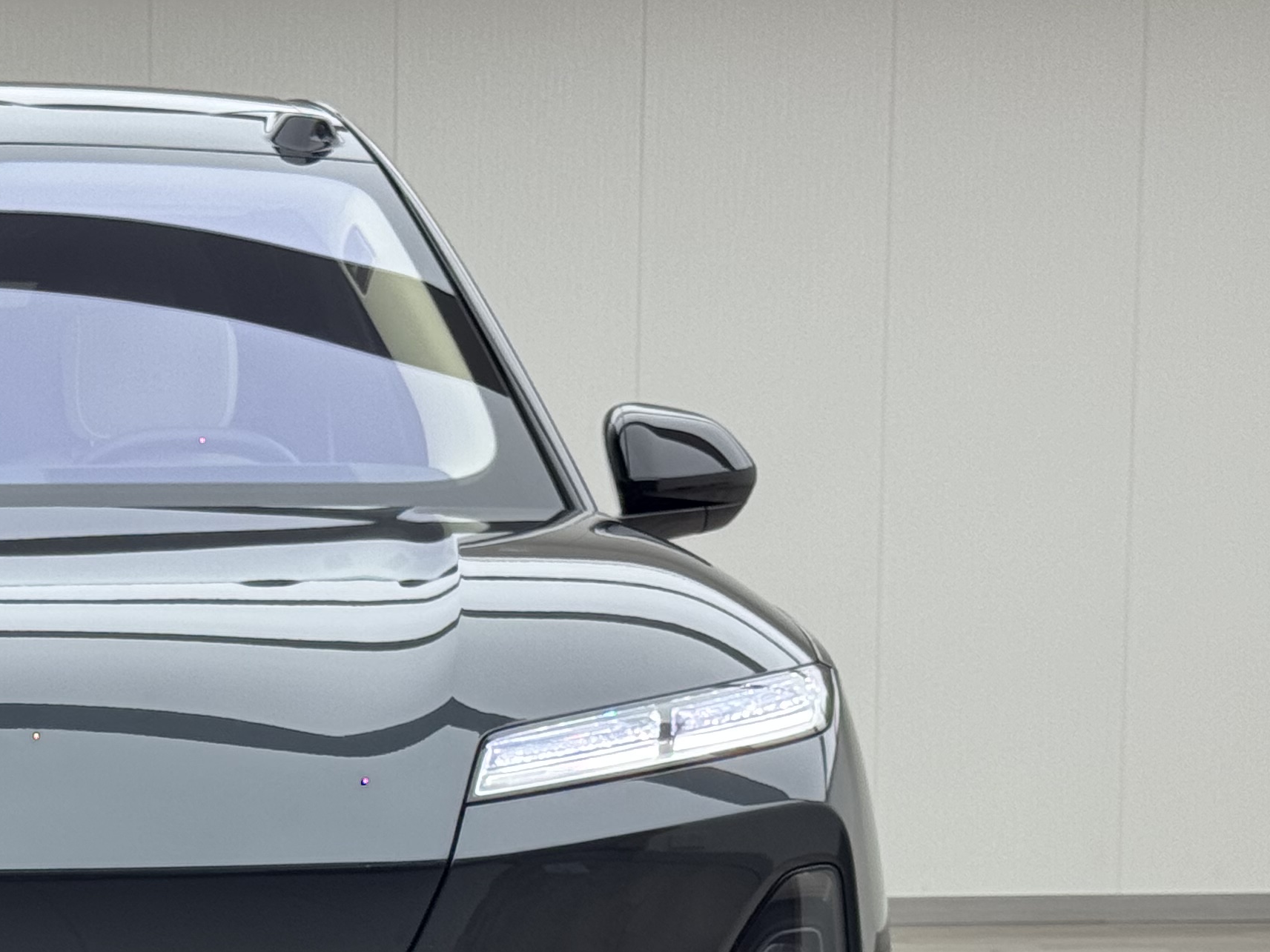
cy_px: 891
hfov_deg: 16.8
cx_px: -165
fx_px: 4146
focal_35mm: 113
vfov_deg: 13.0
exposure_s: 1/221
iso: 64
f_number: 1.78
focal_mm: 6.76
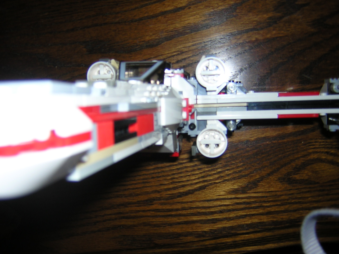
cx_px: 170
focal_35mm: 36
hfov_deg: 51.4
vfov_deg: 39.7
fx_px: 353
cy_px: 127
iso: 100
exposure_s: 1/60.1
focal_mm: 4.7
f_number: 2.6
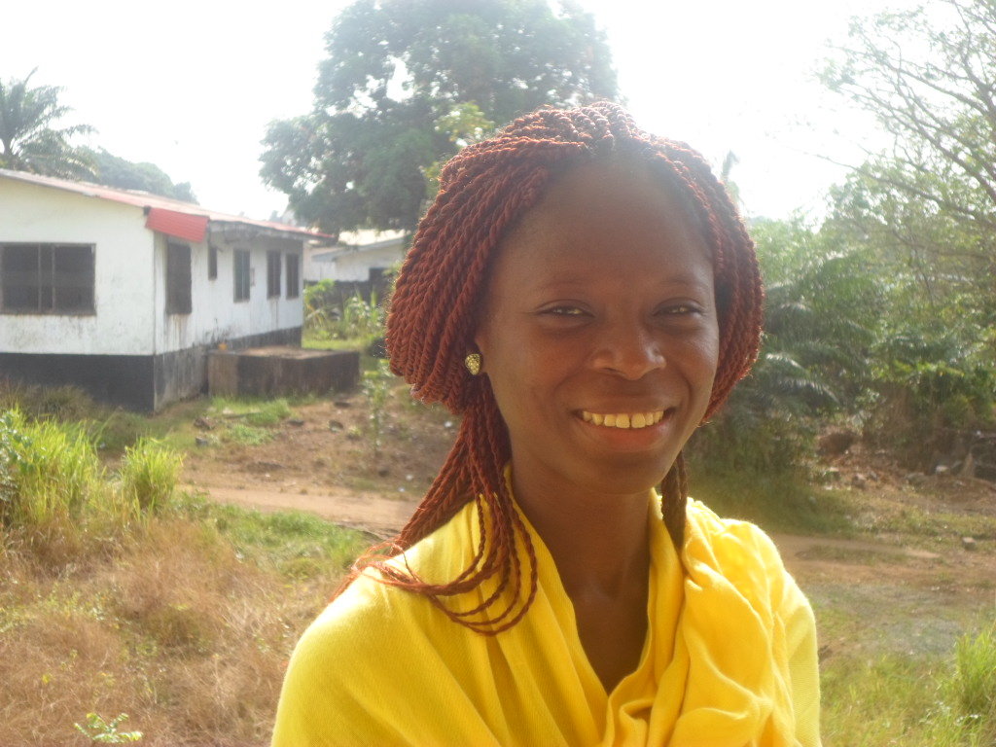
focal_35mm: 54
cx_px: 498
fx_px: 1554
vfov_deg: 27.0
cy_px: 374
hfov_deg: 35.5
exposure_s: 1/250
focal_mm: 9.7
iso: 80
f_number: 3.6
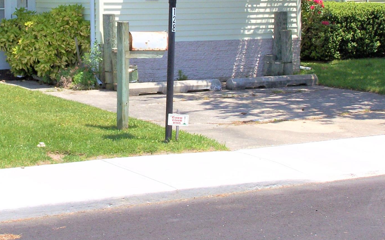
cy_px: 42
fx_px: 976
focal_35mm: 93
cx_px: 131
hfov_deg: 22.2
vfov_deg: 14.0
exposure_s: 1/750
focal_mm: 9.8
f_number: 4.5
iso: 80
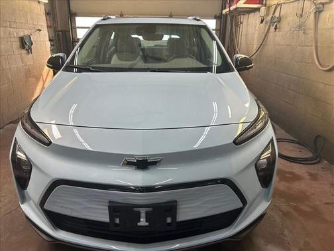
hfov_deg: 67.3
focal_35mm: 26
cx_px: 167
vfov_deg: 53.1
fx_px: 251
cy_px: 126
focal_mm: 5.7
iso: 40
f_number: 1.5
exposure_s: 1/120
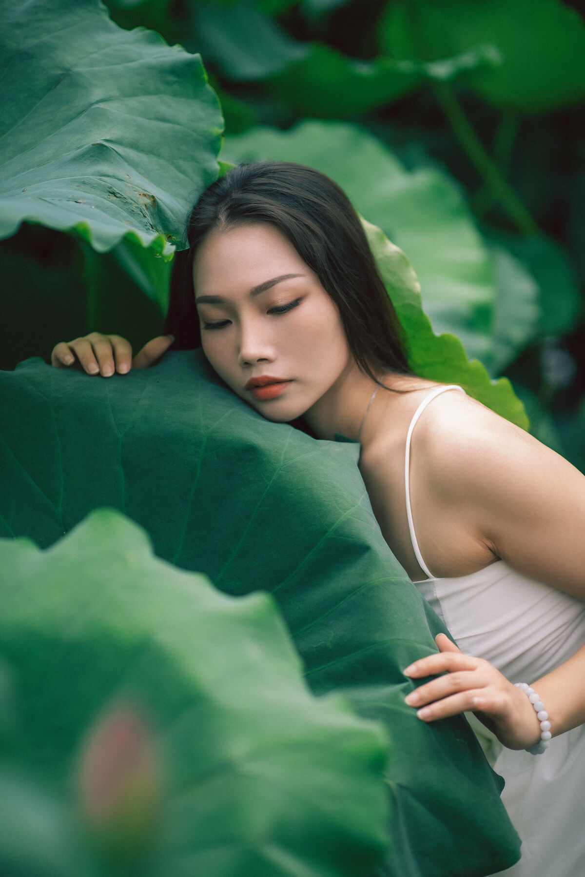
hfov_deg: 16.1
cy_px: 438
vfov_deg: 23.9
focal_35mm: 85
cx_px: 292
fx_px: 2070
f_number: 1.6
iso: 50
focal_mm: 85
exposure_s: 1/1600
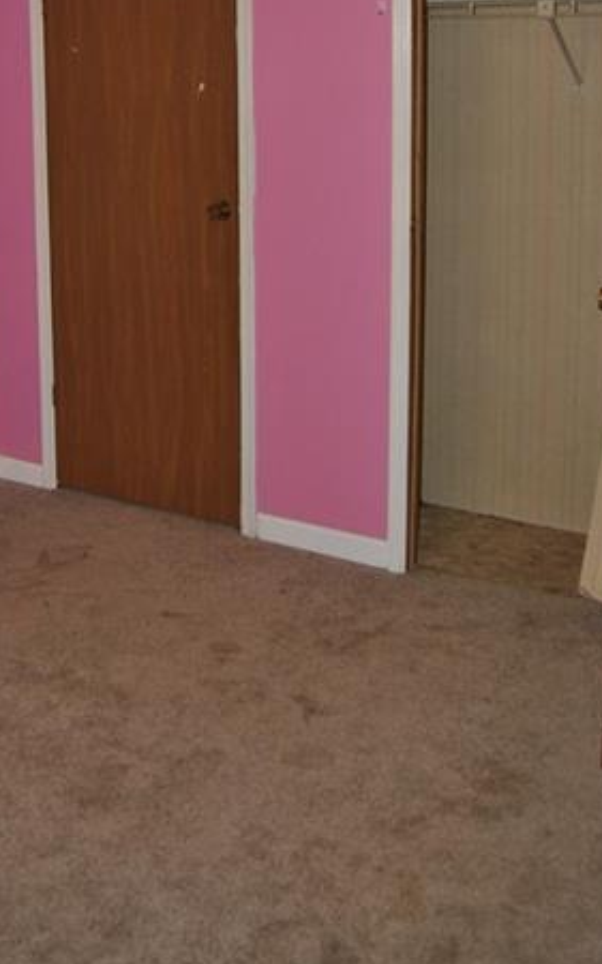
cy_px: 186
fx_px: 1235
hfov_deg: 26.7
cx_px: 85
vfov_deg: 40.8
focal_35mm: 47
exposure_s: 1/60
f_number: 3.5
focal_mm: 18
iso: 200
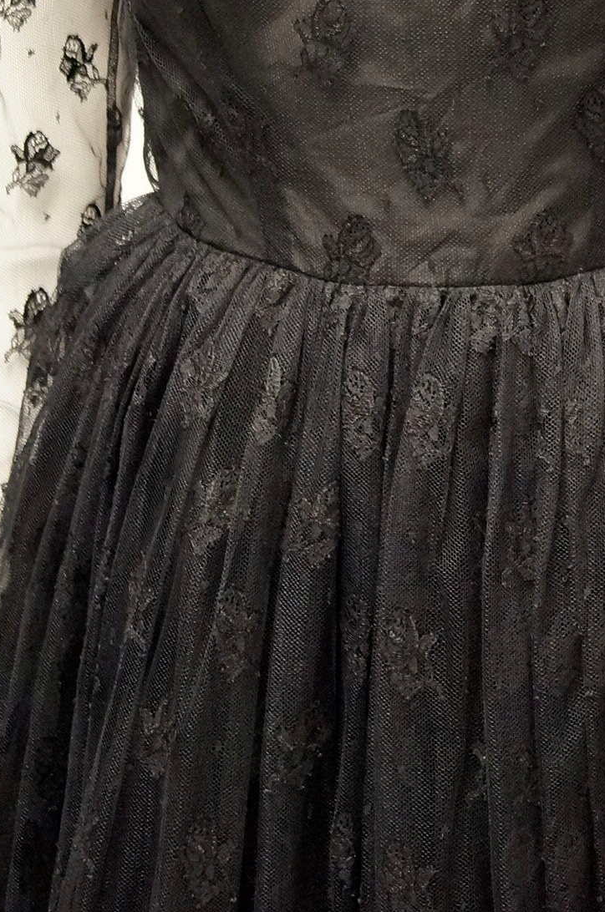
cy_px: -68
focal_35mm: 74
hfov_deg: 18.2
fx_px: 1872
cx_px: 458
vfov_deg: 25.6
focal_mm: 22
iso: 1600
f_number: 4
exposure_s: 1/60
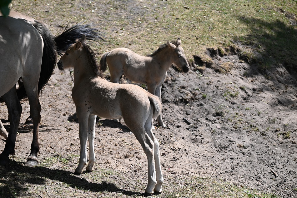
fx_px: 908
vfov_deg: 12.5
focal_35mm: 110
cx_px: 148
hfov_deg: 18.6
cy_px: 99
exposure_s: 1/500
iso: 140
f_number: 5.6
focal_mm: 110
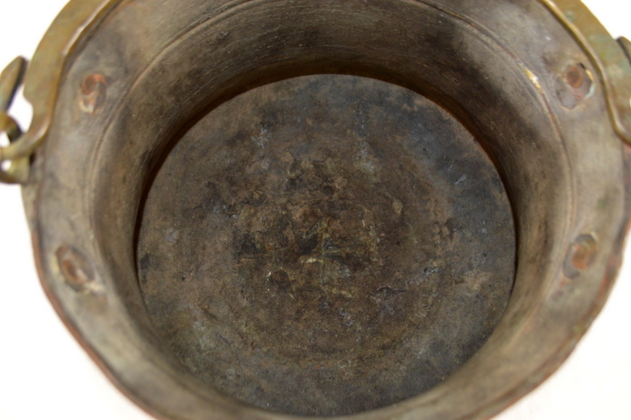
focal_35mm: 33
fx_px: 578
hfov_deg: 57.2
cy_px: 210
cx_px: 316
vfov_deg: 39.9
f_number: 3.8
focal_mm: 22
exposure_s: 1/60
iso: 1250
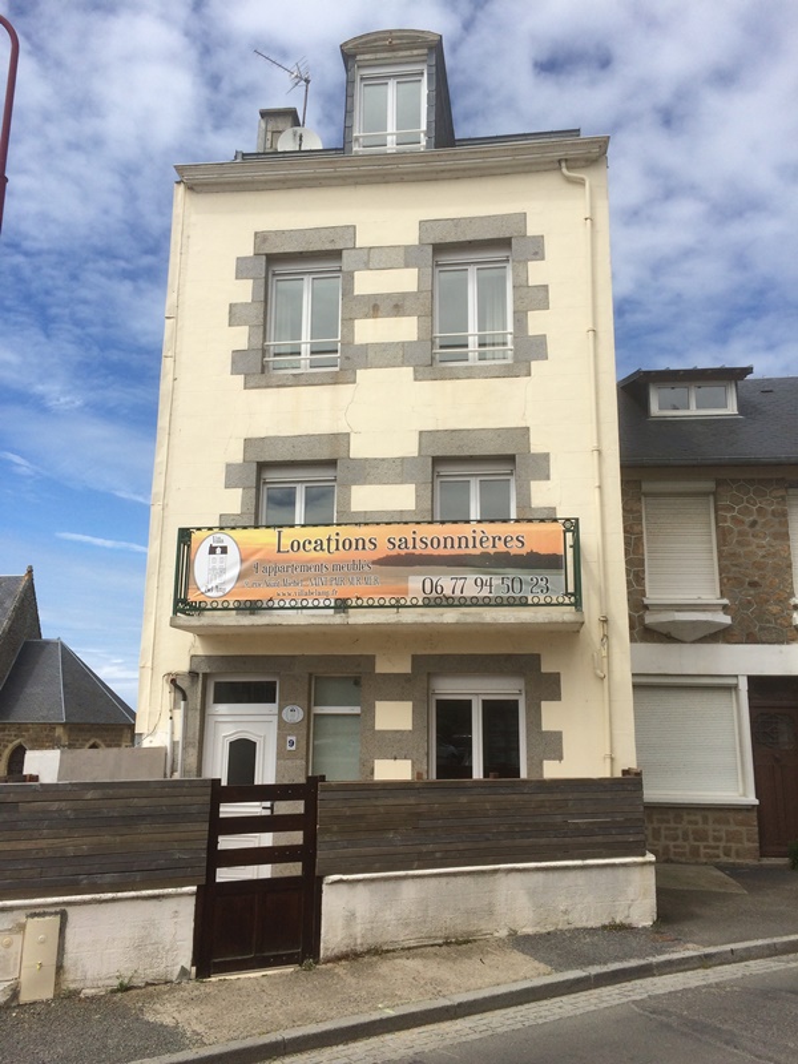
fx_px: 891
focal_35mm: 29
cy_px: 532
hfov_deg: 48.2
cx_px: 399
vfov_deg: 61.7
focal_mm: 4.15
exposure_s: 1/2933
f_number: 2.2
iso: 32
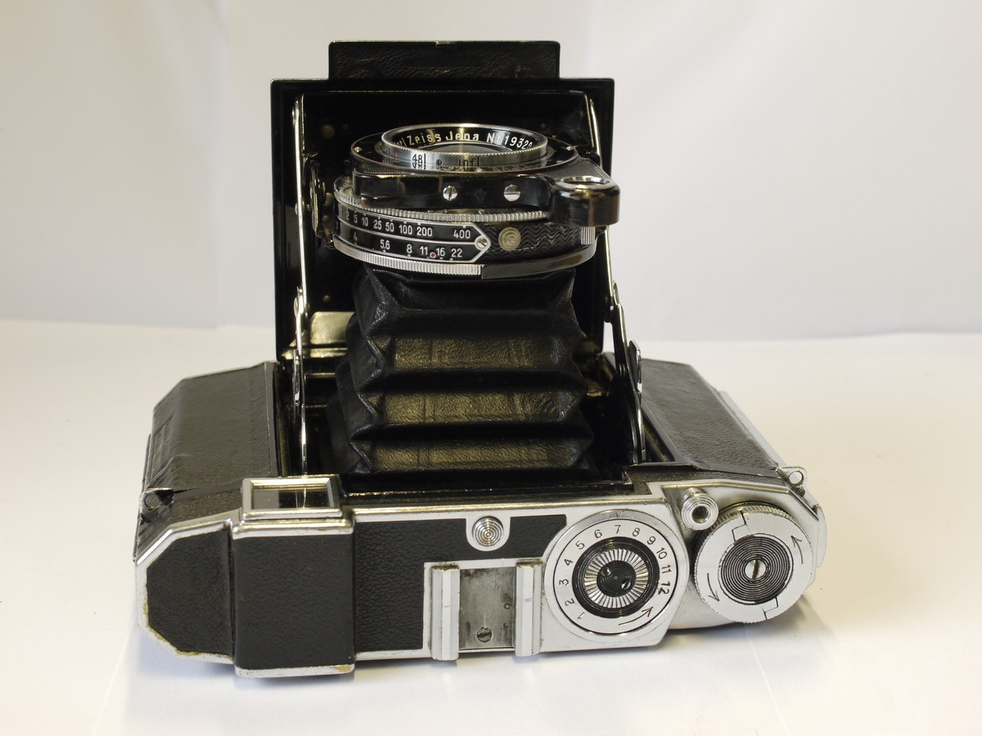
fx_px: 1702
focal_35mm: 60
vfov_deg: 24.4
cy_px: 368
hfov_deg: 32.2
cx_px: 491
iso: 400
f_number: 8
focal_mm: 30
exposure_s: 1/20
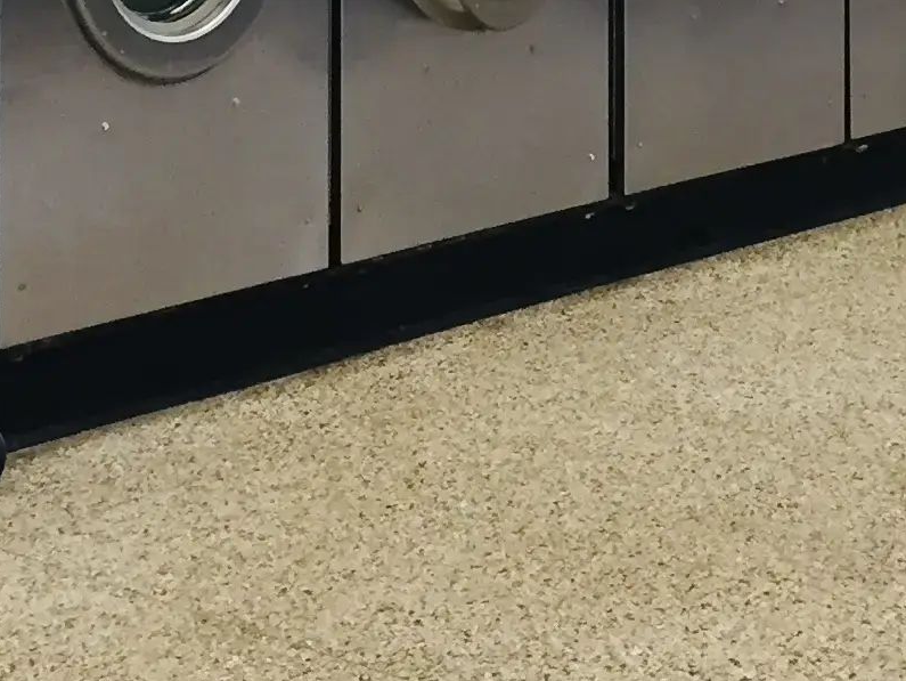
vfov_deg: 11.7
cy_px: -485
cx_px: 598
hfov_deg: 16.5
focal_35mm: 119
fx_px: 3116
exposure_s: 1/30
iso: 50
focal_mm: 4.15
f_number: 2.2
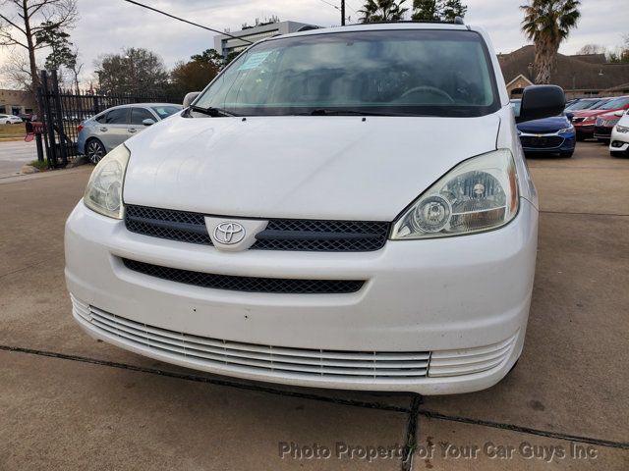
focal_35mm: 26
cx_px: 314
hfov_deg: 67.3
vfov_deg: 53.1
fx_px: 472
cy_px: 236
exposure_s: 1/528
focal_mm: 4.3
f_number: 2.4
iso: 50
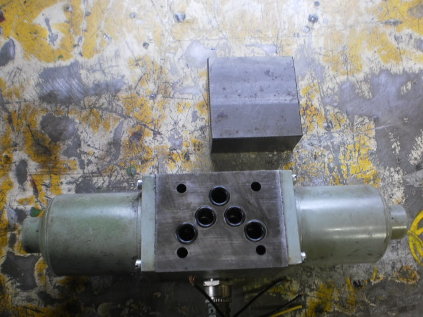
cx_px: 212
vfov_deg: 39.7
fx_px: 440
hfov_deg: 51.4
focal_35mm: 36
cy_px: 158
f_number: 3.1
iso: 125
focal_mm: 6.3
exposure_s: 1/5
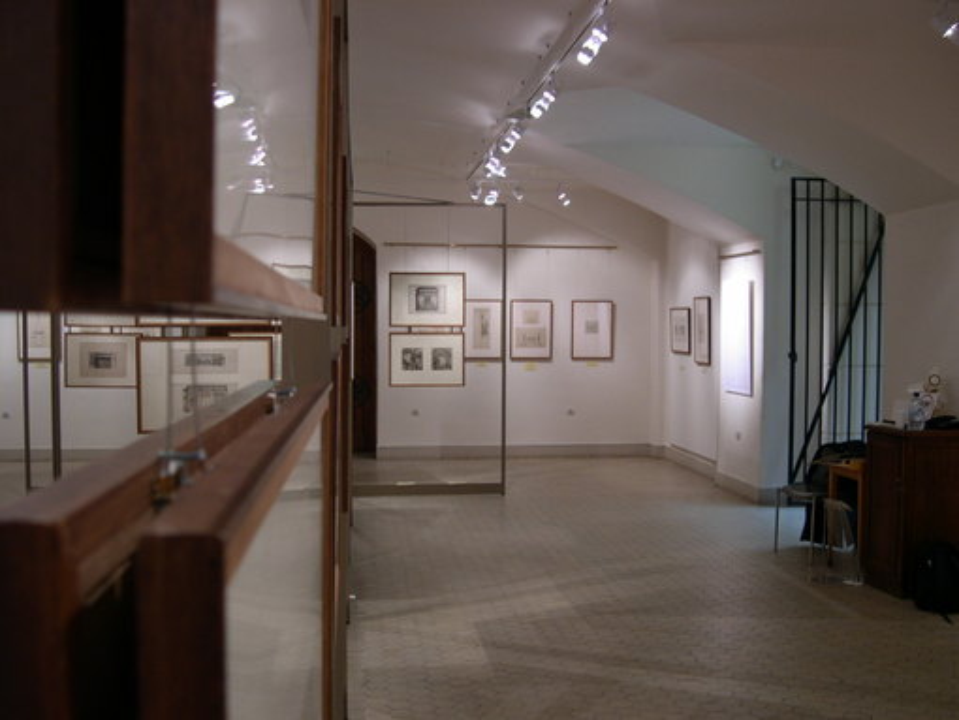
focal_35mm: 38
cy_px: 360
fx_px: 1053
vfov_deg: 37.8
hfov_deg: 49.0
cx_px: 480
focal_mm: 8
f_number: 2.8
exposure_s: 1/4.9
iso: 100
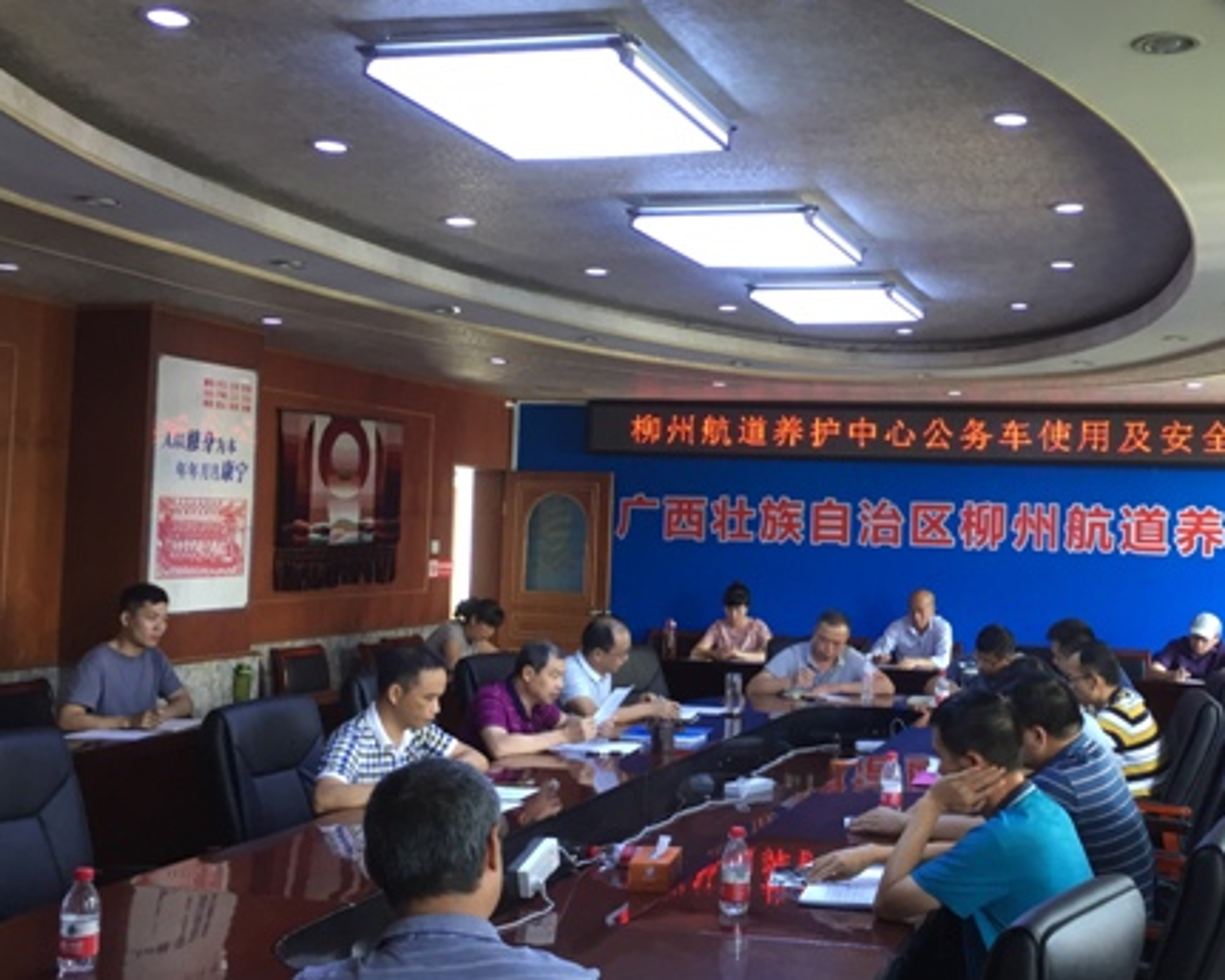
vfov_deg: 35.7
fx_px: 1523
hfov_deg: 43.2
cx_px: 810
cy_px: 460
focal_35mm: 42
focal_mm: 4.15
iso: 100
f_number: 2.2
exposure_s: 1/33
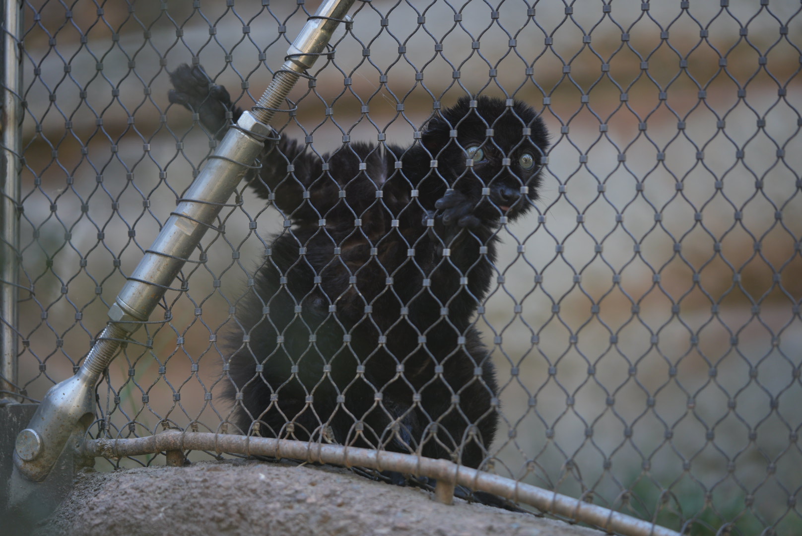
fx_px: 2006
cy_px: 268
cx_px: 401
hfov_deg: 22.6
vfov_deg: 15.2
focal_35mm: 90
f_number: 2.8
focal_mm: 90
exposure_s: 1/500
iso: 500
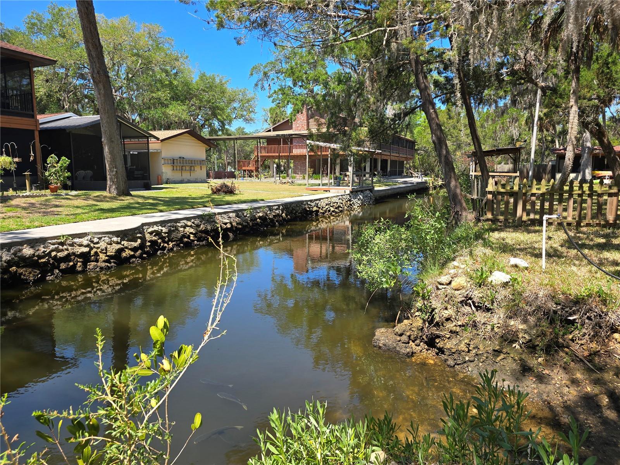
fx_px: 412
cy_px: 232
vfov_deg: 58.9
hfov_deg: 73.9
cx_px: 310
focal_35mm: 23
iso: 12
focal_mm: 6.3
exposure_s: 1/322
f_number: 1.7
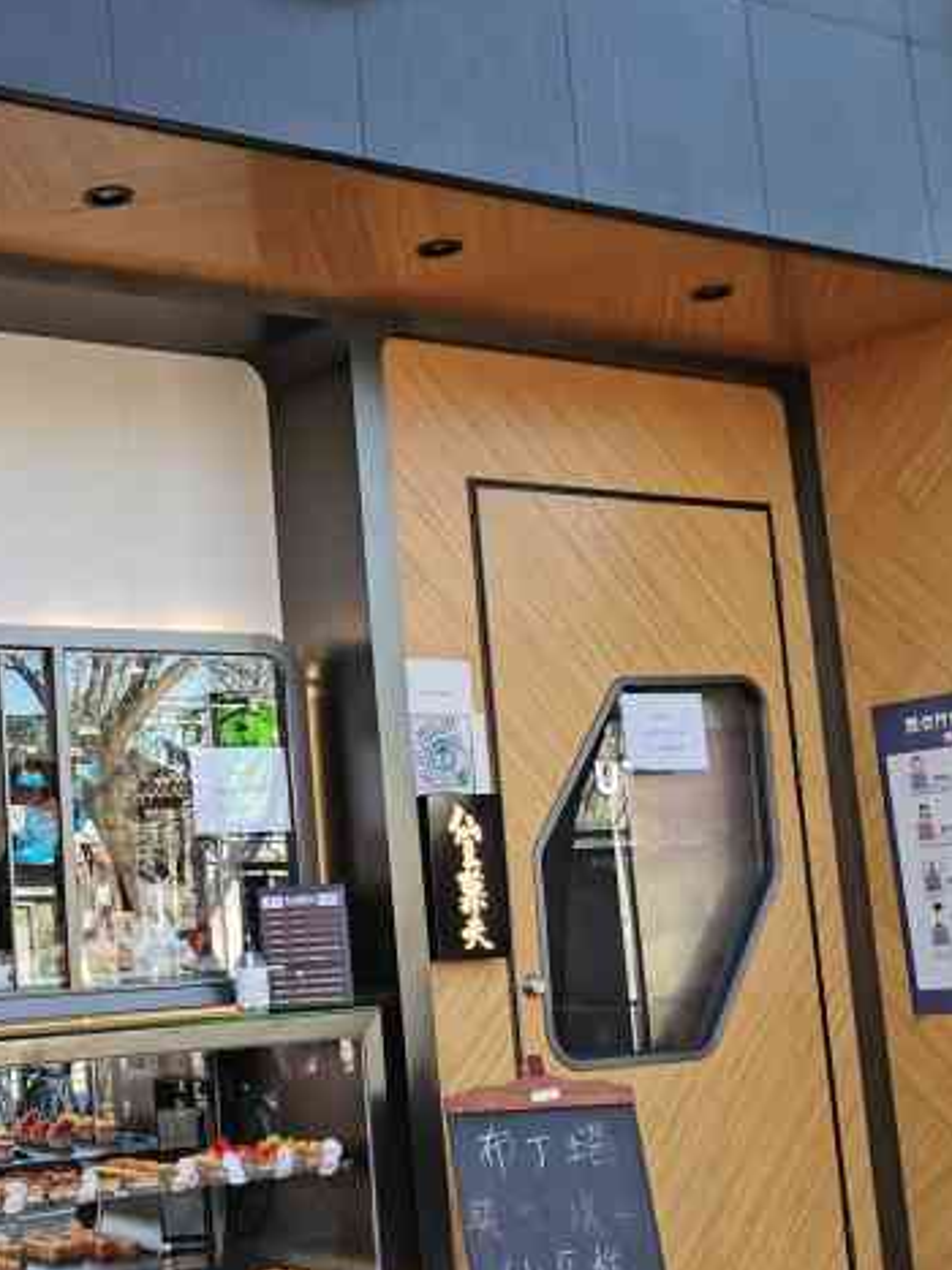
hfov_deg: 26.0
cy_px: 651
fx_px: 1981
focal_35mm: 54
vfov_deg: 35.5
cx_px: 65
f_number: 1.9
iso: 50
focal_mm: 4.94
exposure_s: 1/145
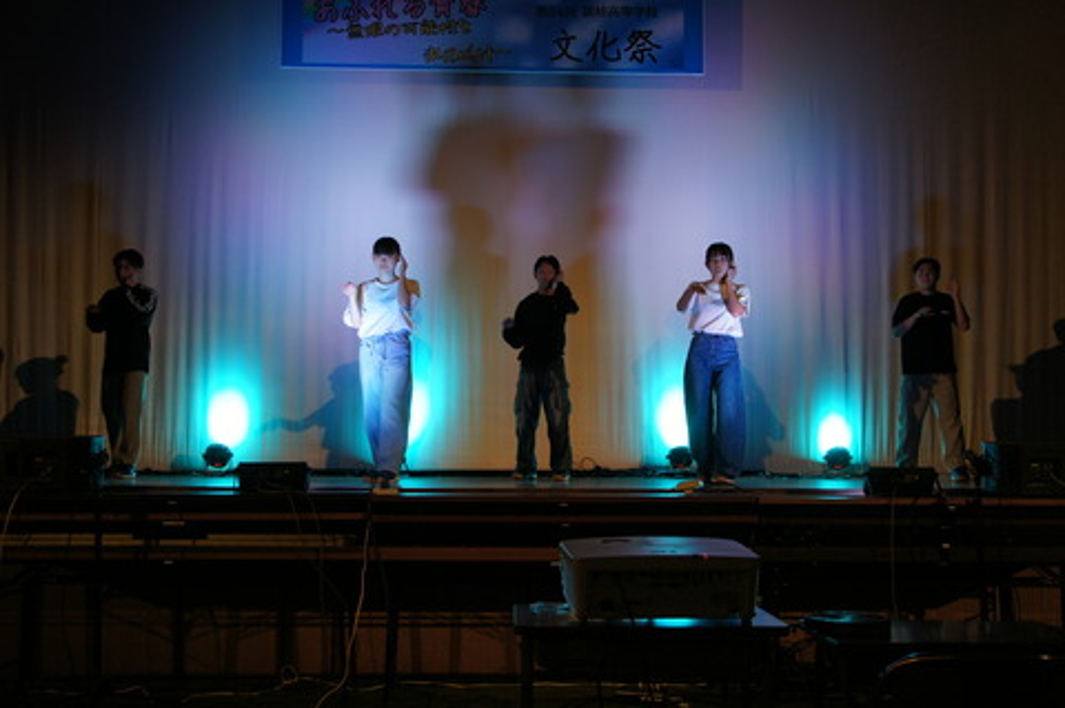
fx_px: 1153
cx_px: 532
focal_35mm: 39
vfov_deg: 34.1
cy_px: 354
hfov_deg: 49.6
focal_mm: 26
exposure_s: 1/100
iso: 500
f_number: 4.5
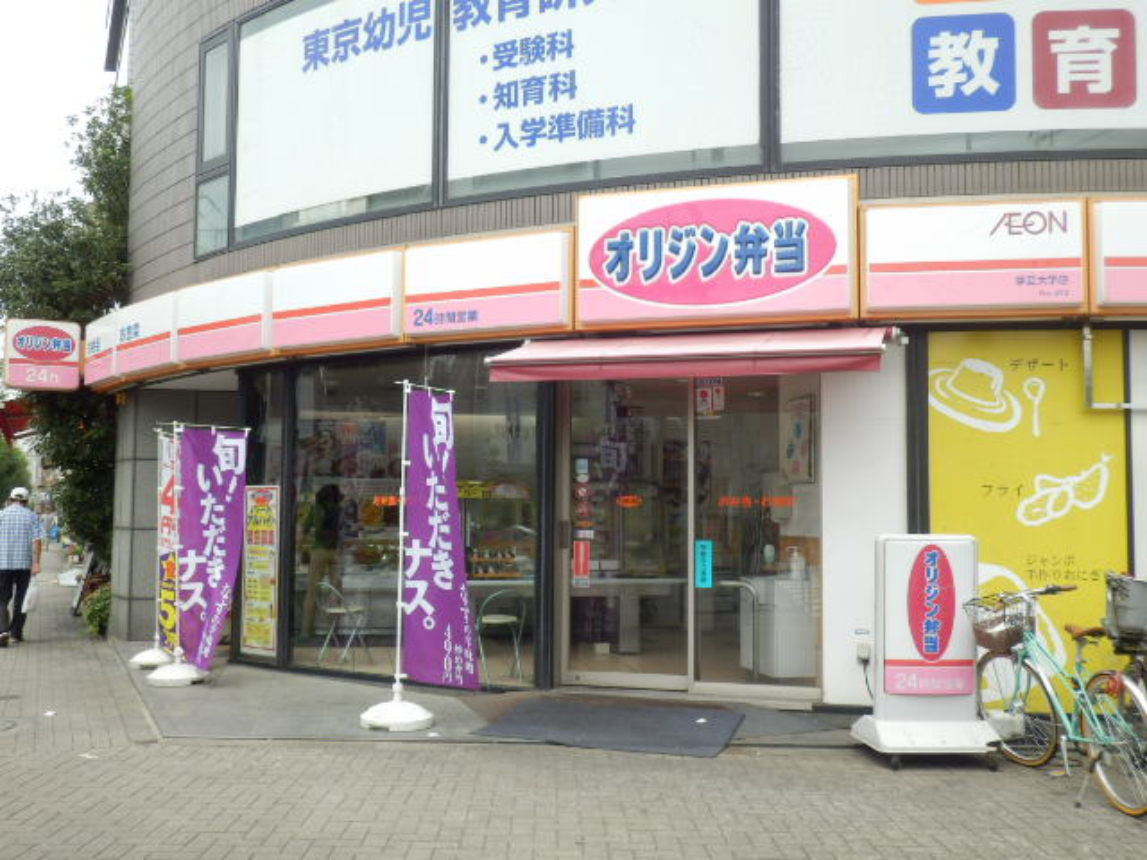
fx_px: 1392
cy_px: 430
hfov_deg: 44.8
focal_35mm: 42
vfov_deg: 34.3
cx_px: 574
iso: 80
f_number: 4
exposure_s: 1/320
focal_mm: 7.4
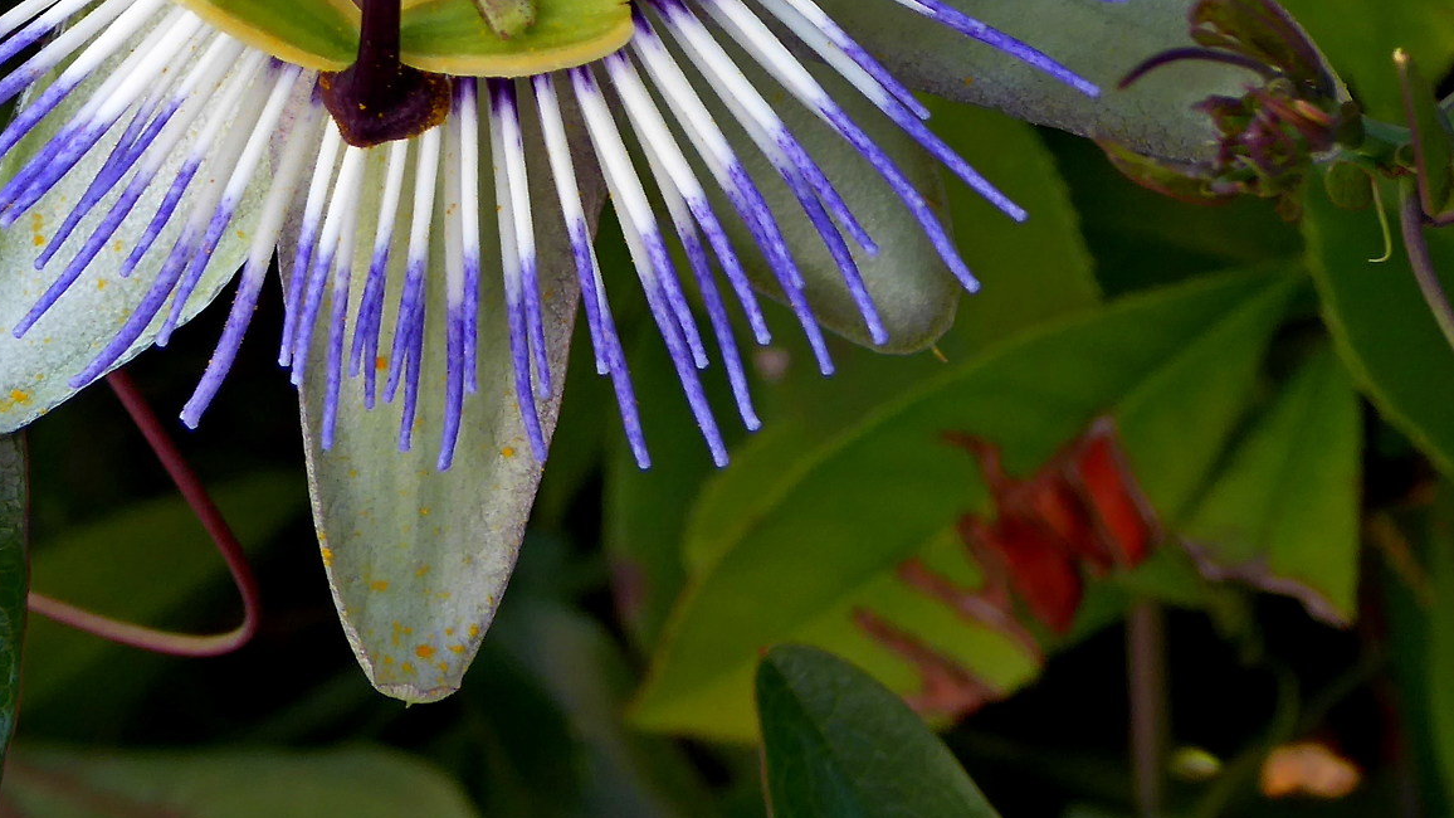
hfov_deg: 14.6
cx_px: 426
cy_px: -308
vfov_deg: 8.1
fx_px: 5667
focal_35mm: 147
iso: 125
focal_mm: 11.7
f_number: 4.4
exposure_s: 1/60
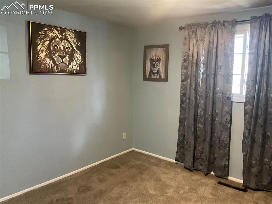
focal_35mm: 29
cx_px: 136
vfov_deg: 48.2
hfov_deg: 61.7
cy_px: 102
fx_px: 228
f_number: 1.8
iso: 250
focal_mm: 3
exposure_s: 1/60
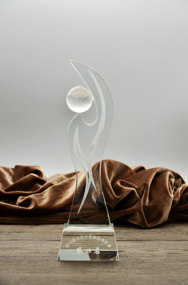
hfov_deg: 17.4
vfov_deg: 26.0
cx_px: 94
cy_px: 142
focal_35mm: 78
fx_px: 614
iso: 250
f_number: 5
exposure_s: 1/60
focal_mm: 52
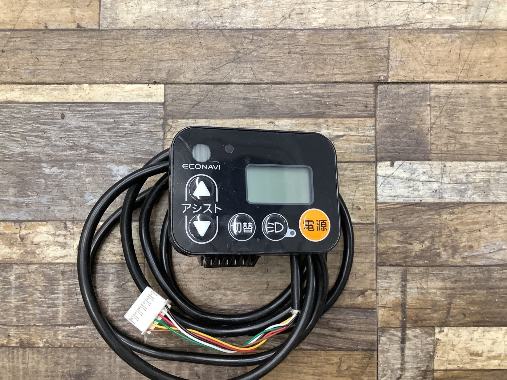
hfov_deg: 58.3
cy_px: 190
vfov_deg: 45.5
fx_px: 454
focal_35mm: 31
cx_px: 254
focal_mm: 3.3
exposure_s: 1/50
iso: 160
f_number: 2.4
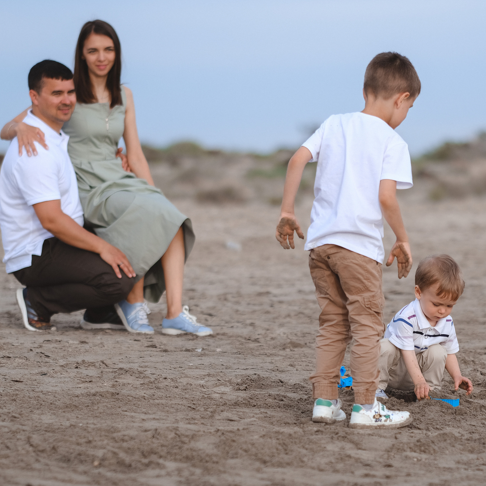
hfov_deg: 10.1
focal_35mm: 173
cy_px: 242
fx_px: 2748
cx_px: 261
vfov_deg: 10.1
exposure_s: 1/1600
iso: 160
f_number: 2
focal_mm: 90
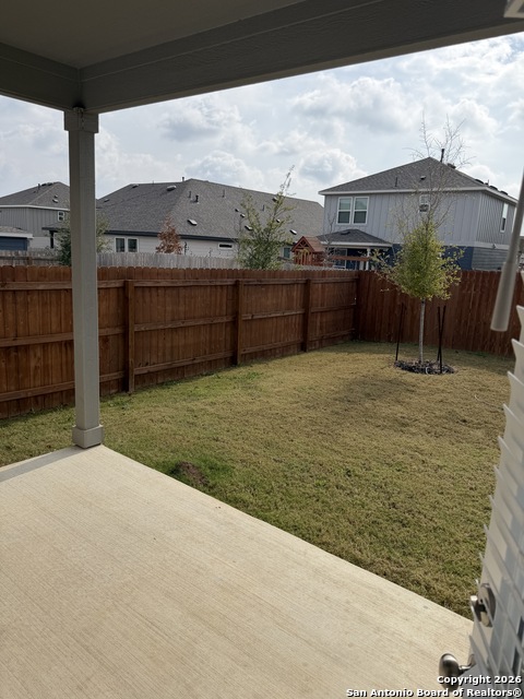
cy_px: 350
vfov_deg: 71.6
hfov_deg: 56.8
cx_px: 262
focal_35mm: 24
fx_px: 484
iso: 80
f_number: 1.78
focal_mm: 6.76
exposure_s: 1/8130
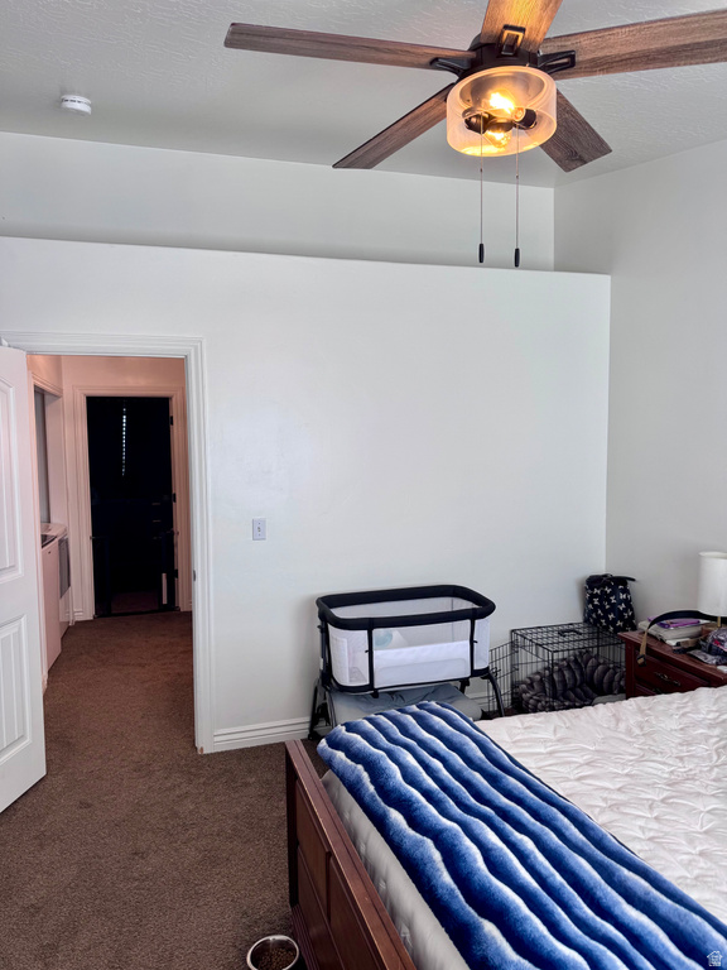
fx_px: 672
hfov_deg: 56.8
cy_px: 485
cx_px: 364
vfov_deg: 71.6
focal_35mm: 24
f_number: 1.78
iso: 64
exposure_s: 1/120
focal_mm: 6.76
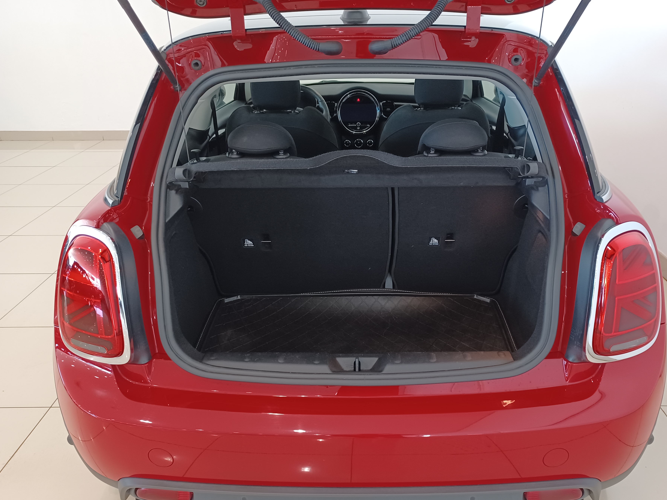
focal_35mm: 28
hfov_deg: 63.4
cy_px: 274
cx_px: 358
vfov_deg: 49.7
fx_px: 540
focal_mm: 4.6
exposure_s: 1/40
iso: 320
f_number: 1.8
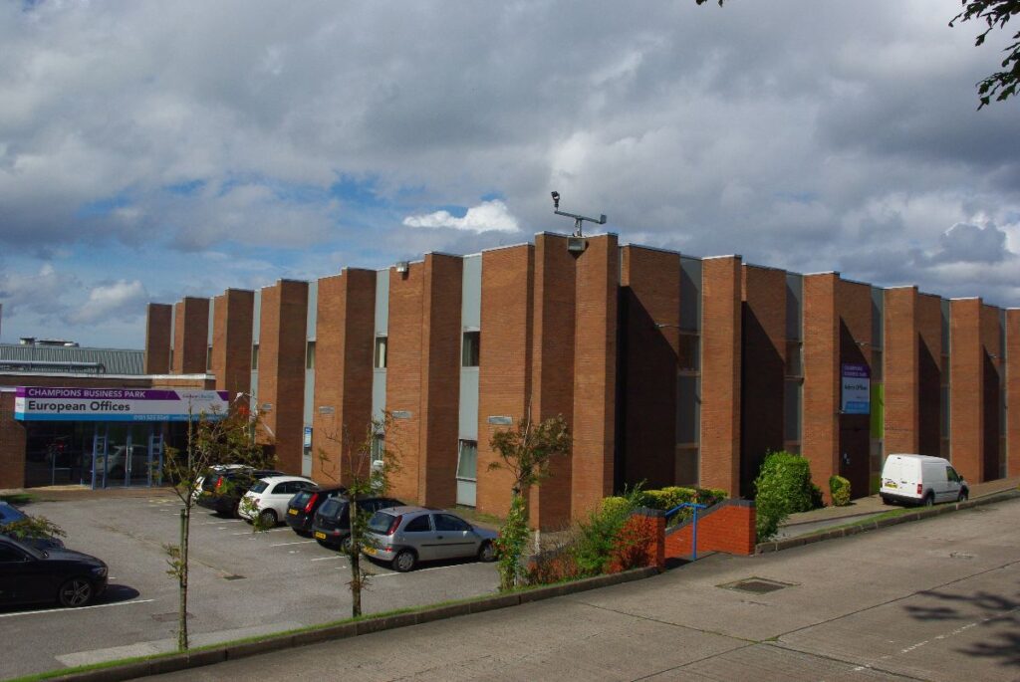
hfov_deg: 55.7
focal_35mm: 34
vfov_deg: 39.0
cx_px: 510
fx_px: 964
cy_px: 341
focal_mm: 23.13
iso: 400
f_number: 13
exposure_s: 1/750
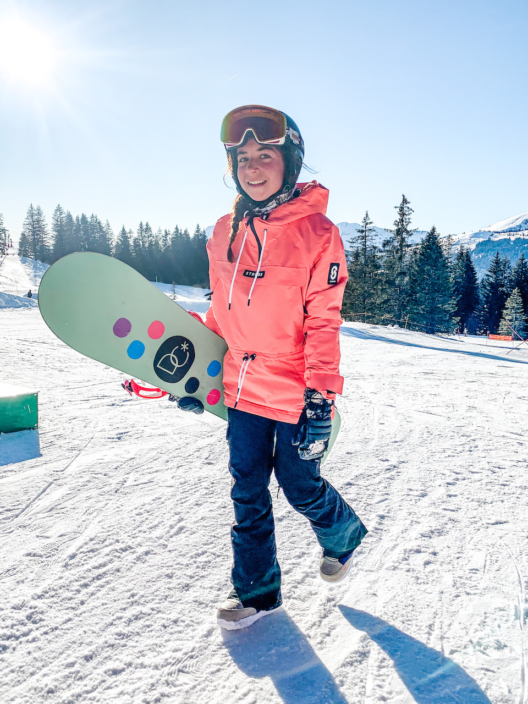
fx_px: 529
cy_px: 352
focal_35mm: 26
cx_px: 264
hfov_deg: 53.1
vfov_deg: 67.3
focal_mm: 4.25
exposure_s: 1/5000
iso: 25
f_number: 1.8
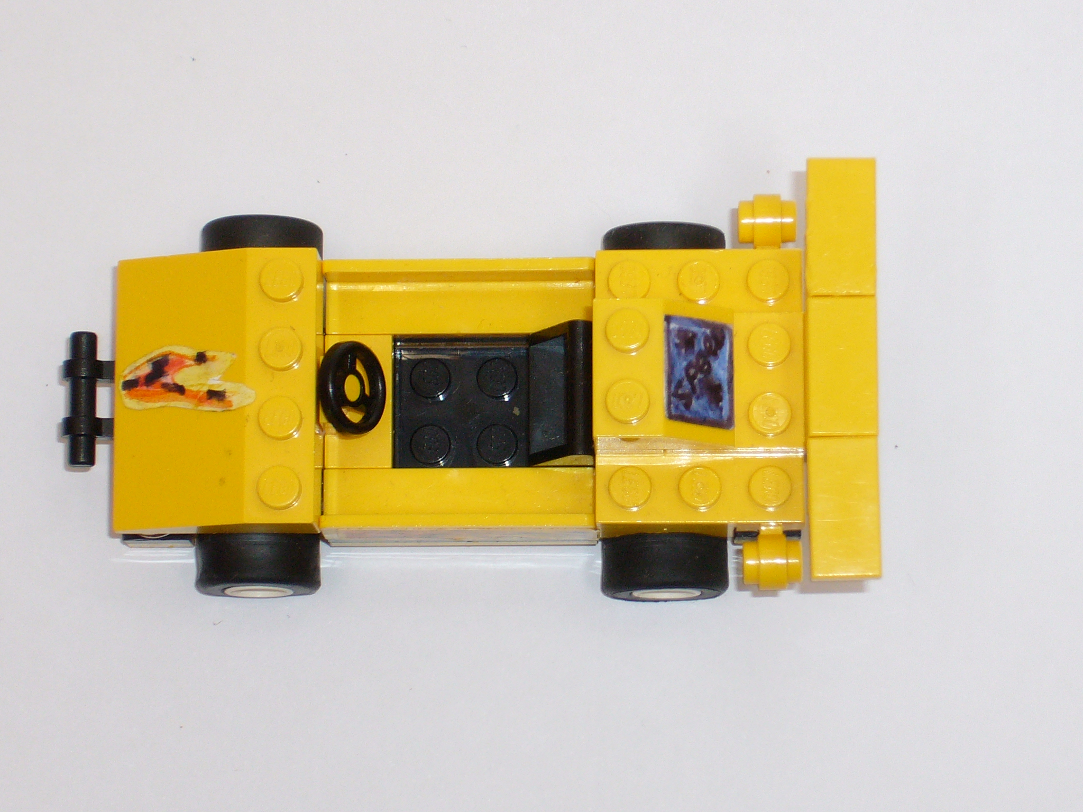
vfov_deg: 10.3
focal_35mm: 144
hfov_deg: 13.7
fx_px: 4505
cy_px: 406
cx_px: 542
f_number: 5
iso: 100
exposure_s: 1/30
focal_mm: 17.4
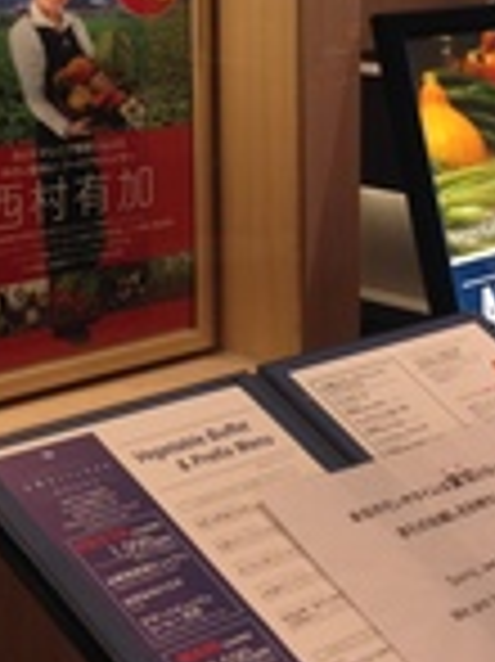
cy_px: 167
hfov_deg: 16.1
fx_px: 1718
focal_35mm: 90
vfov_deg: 21.6
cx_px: 472
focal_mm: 4.12
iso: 50
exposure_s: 1/40
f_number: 2.4
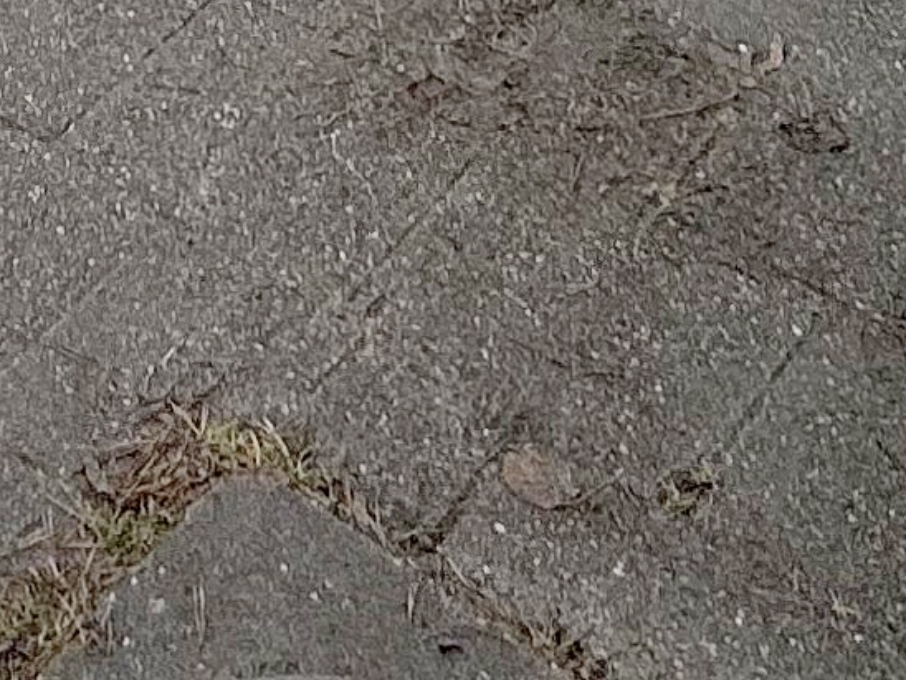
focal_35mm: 103
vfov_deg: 8.9
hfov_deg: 17.9
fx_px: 2696
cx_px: -240
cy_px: -1795
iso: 40
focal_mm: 2.22
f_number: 2.2
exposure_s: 1/591
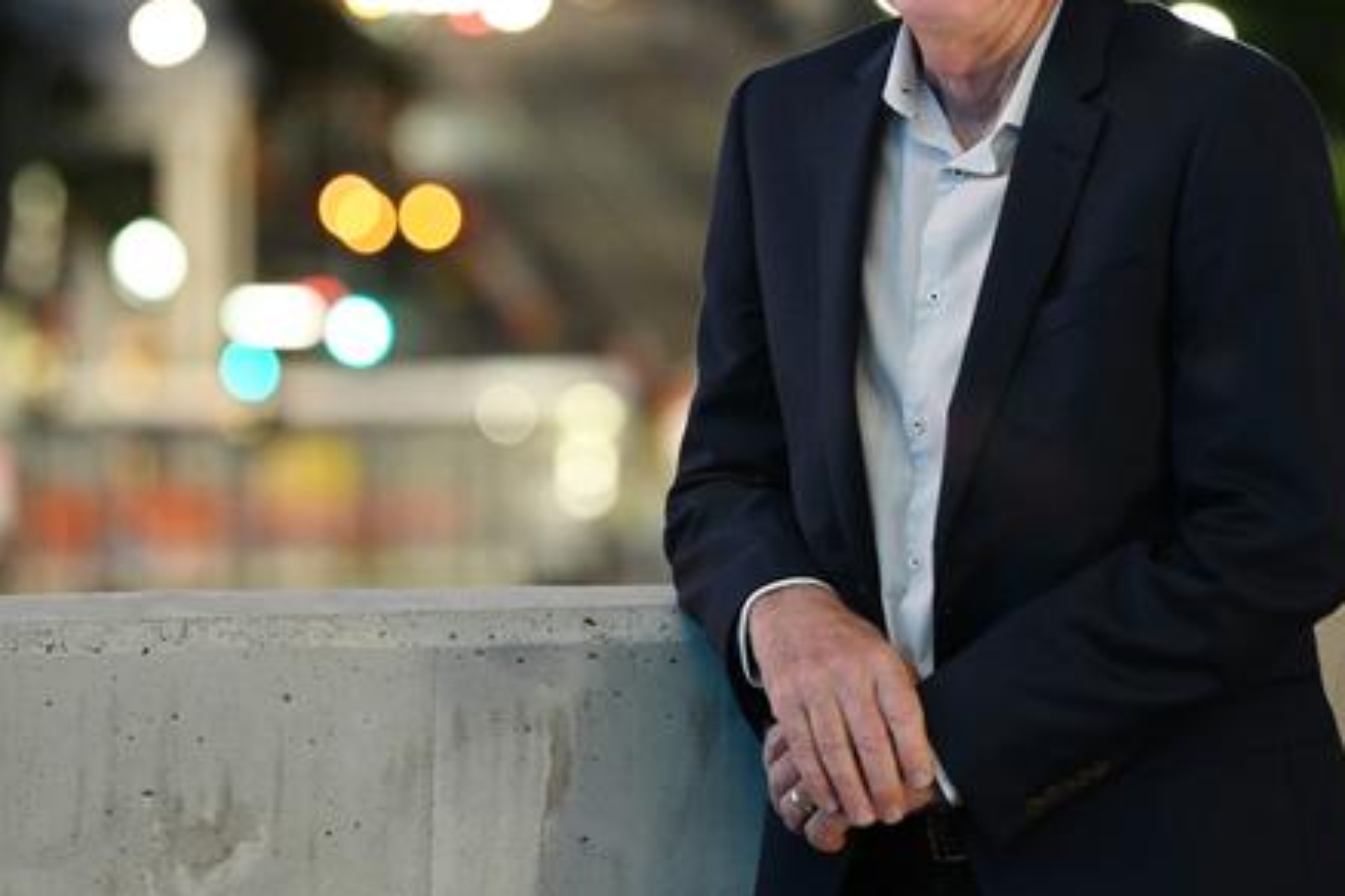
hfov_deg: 9.9
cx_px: 725
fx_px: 7771
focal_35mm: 208
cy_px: 201
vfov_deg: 6.6
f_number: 2.8
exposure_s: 1/60
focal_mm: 130
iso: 3200
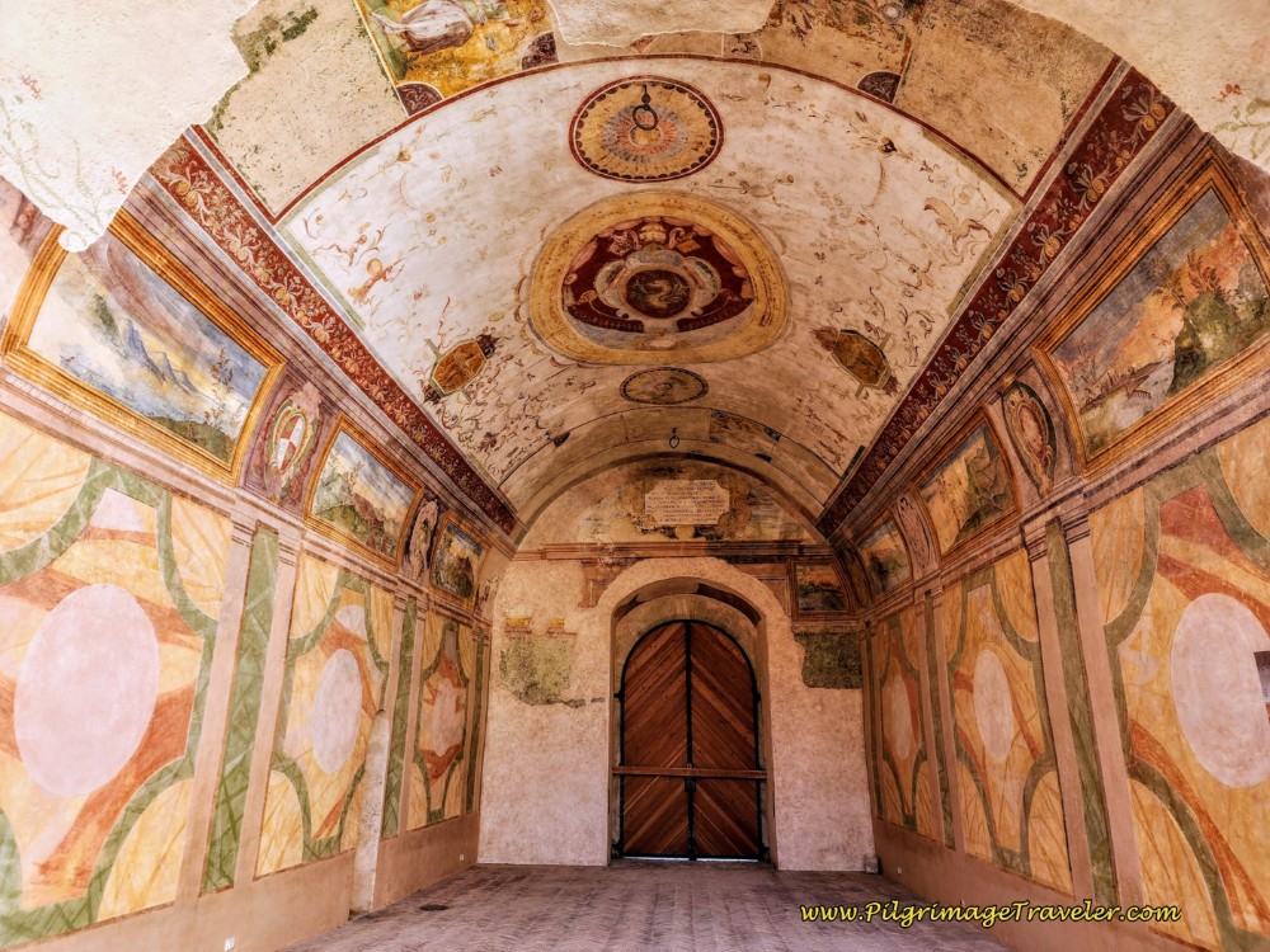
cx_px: 635
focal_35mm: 23
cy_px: 476
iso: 50
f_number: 1.8
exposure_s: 1/180
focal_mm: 6.4
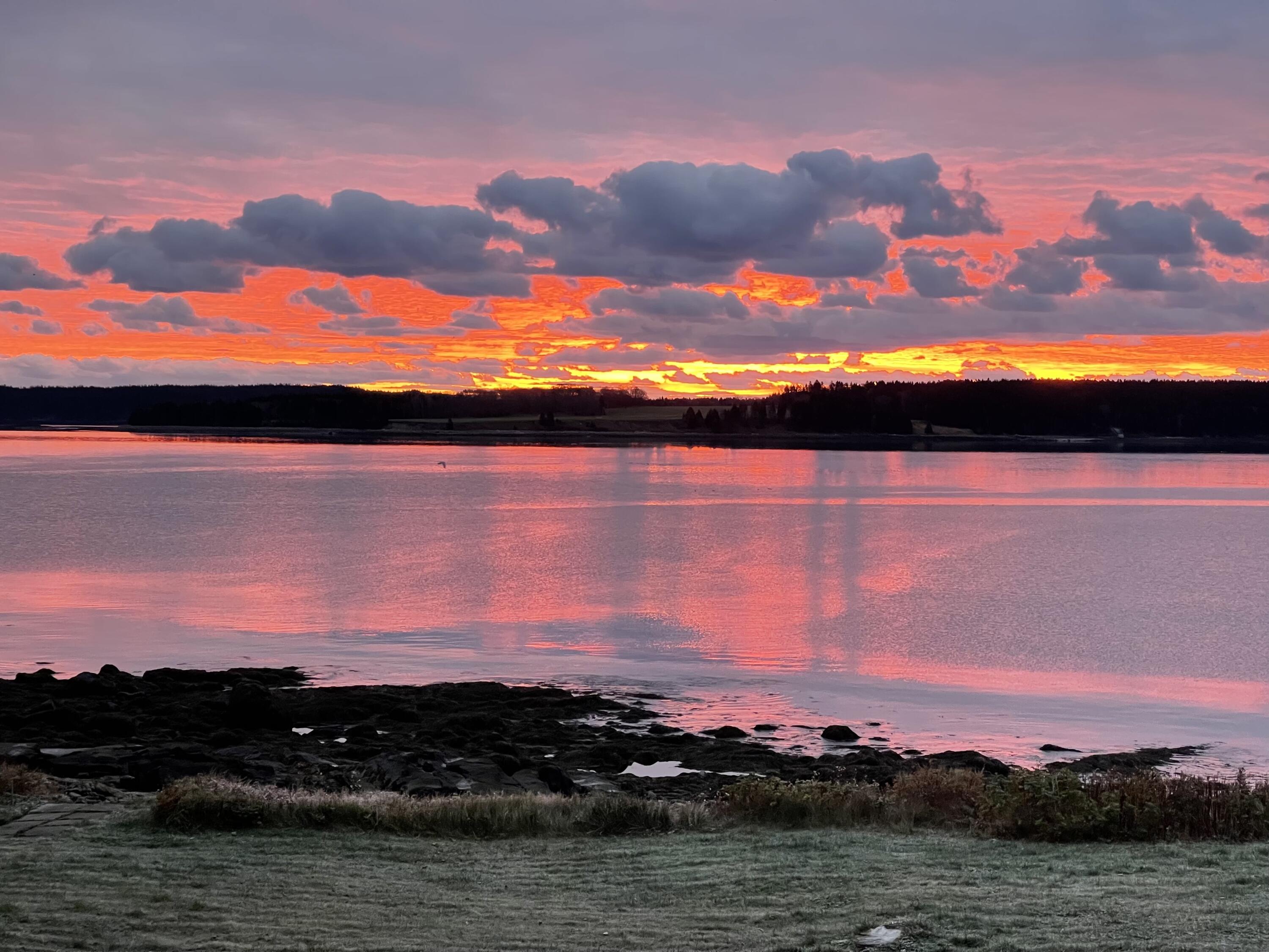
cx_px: 634
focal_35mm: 64
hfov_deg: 30.3
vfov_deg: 22.9
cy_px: 476
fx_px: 2346
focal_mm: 7.5
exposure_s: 1/60
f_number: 2.2
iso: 250
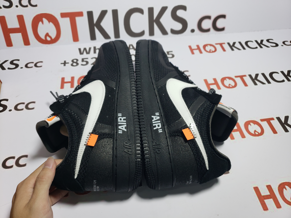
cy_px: 109
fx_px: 219
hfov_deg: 67.3
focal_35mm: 26
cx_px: 146
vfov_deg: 53.1
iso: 50
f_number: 1.5
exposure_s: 1/522
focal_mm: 4.3
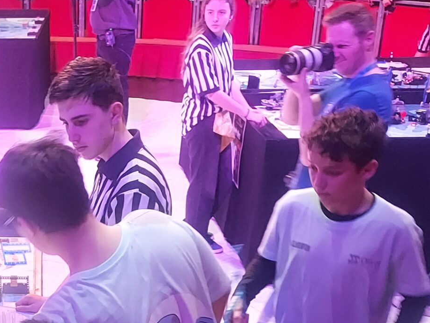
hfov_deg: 27.3
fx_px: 832
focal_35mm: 67
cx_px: -5
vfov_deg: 21.6
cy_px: 276
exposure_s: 1/24
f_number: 1.8
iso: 640
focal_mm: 4.6
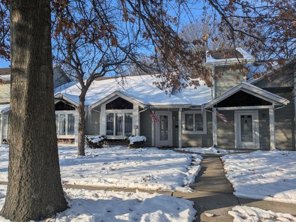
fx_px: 214
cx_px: 148
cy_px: 111
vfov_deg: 54.9
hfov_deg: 69.4
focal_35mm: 25
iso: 47
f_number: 1.89
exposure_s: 1/1692
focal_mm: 5.43
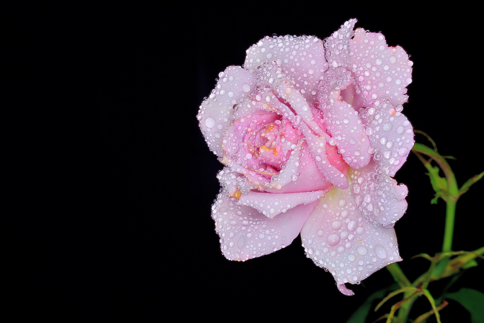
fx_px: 672
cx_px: 242
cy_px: 162
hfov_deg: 39.6
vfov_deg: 27.0
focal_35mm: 50
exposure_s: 1/160
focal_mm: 50
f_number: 16
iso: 100
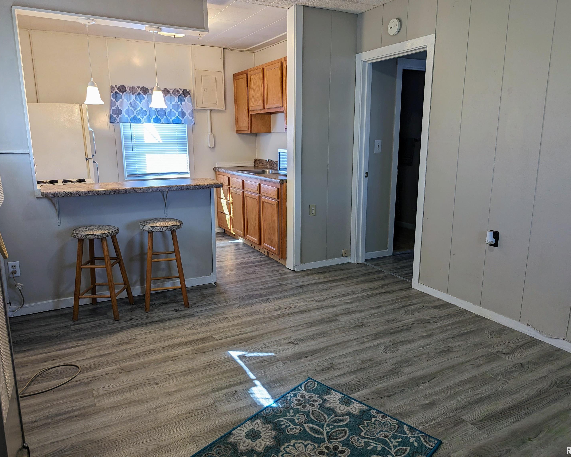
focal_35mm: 25
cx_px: 293
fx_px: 422
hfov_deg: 68.1
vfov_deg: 56.8
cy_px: 228
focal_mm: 6.81
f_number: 1.85
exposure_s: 1/120
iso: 88
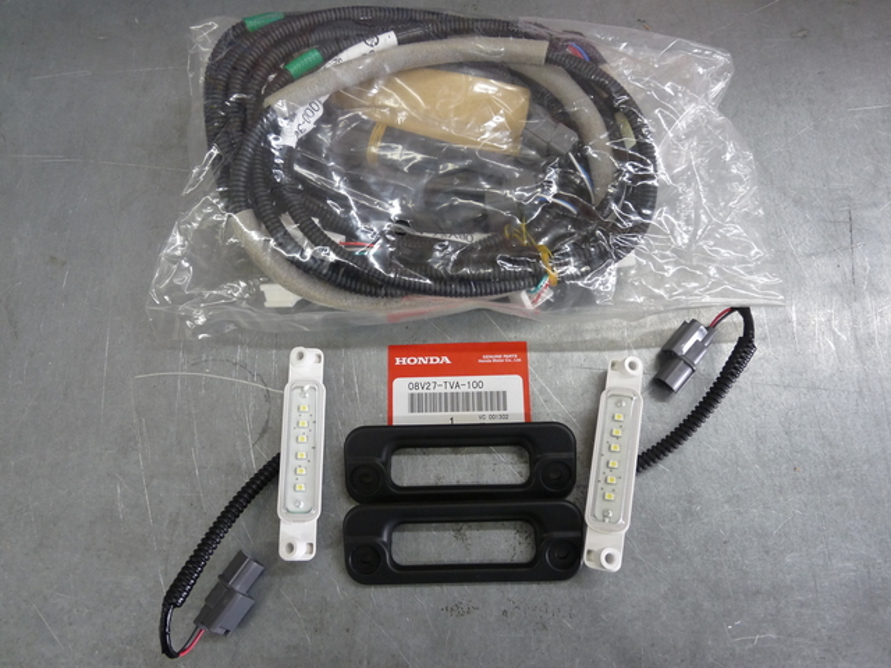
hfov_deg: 65.3
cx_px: 446
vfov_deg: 51.4
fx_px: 695
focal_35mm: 27
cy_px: 334
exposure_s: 1/30
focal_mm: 4.8
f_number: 2.8
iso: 160
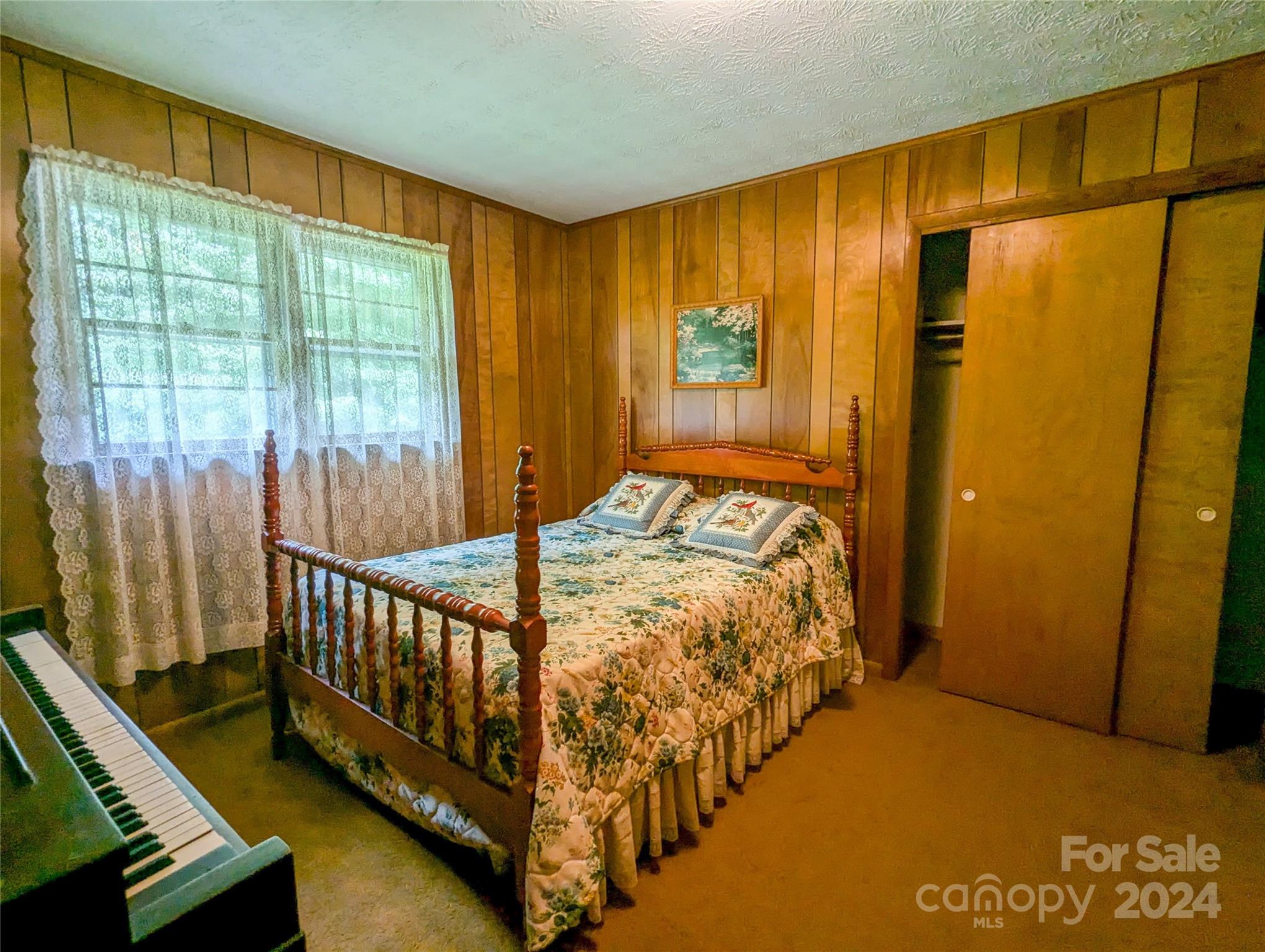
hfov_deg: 94.4
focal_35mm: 16
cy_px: 476
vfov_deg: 78.2
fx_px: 586
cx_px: 632
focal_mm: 2.35
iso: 104
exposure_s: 1/40
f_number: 2.2
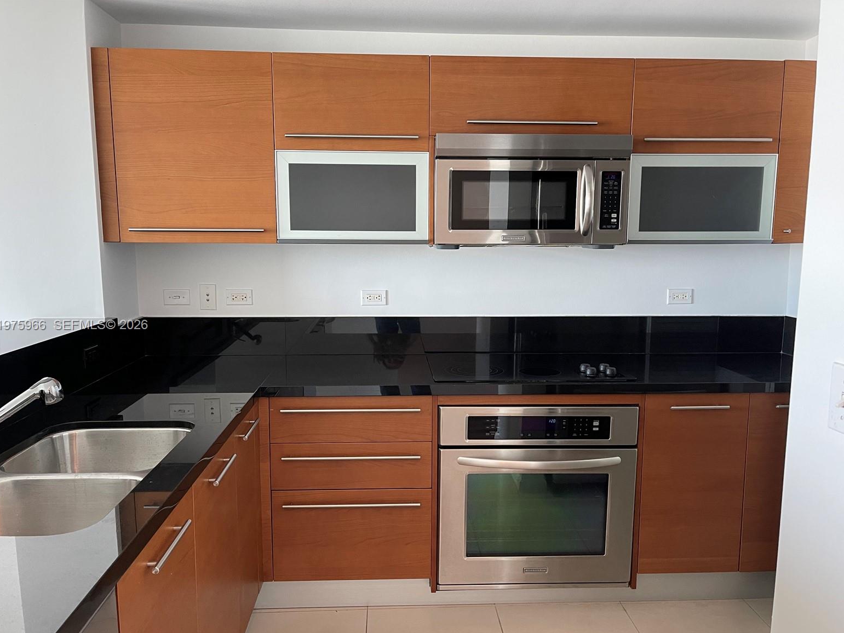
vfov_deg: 51.4
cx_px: 416
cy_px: 326
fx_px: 658
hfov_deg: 65.3
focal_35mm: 27
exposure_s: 1/60
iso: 160
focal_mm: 5.1
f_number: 1.6
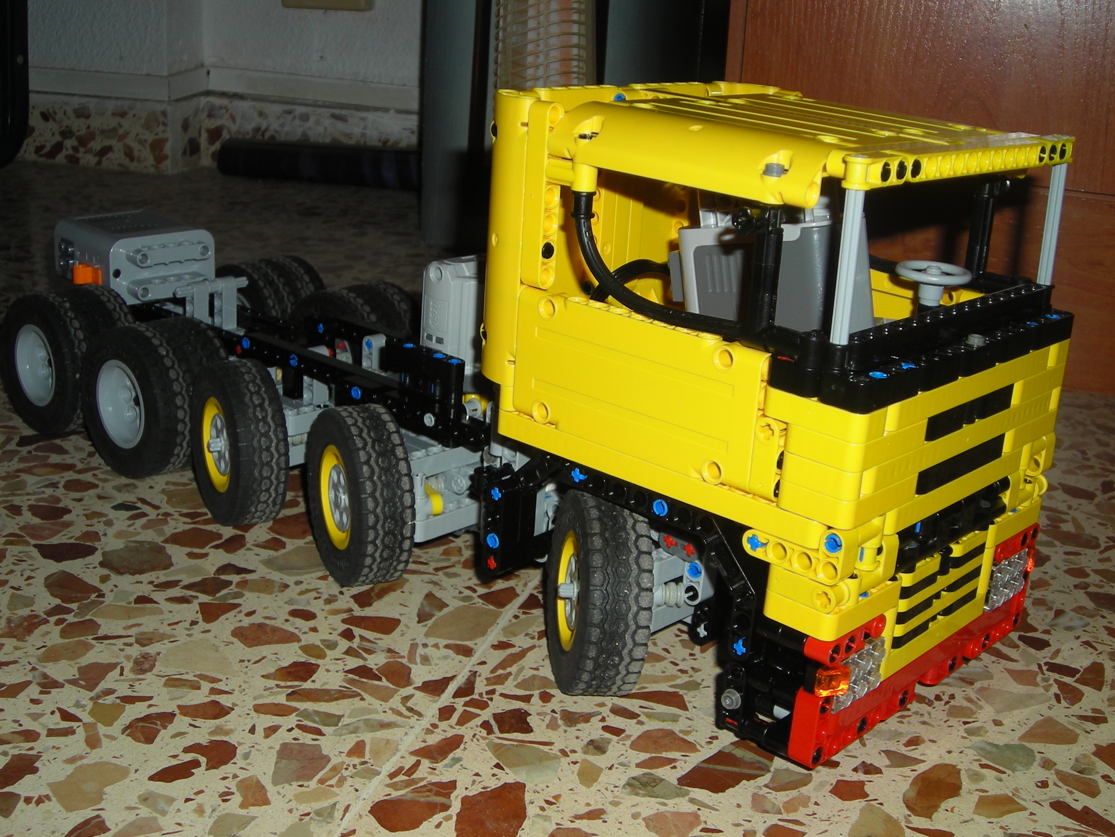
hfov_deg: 42.9
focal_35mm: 44
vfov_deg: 32.8
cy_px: 366
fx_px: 1417
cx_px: 569
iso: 50
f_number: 3.2
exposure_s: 1/60
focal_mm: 6.3
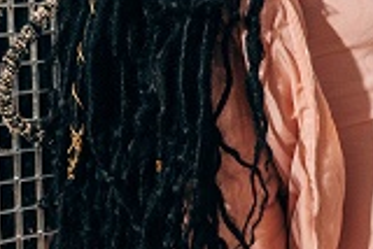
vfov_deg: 8.1
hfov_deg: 12.1
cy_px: 16
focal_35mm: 169
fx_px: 1753
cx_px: 282
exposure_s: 1/25
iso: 640
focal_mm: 45
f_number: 7.1
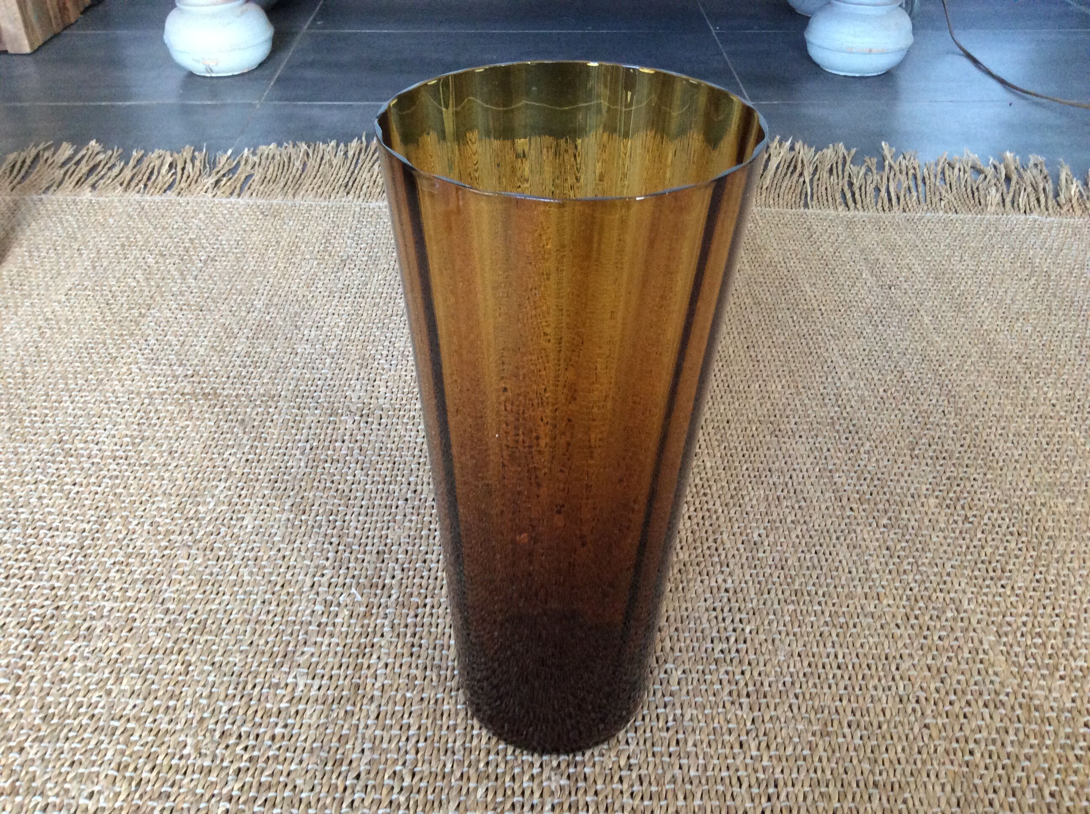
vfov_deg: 44.1
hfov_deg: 56.9
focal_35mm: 32
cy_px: 407
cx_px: 545
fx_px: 1006
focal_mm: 3.3
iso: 200
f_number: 2.4
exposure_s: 1/25
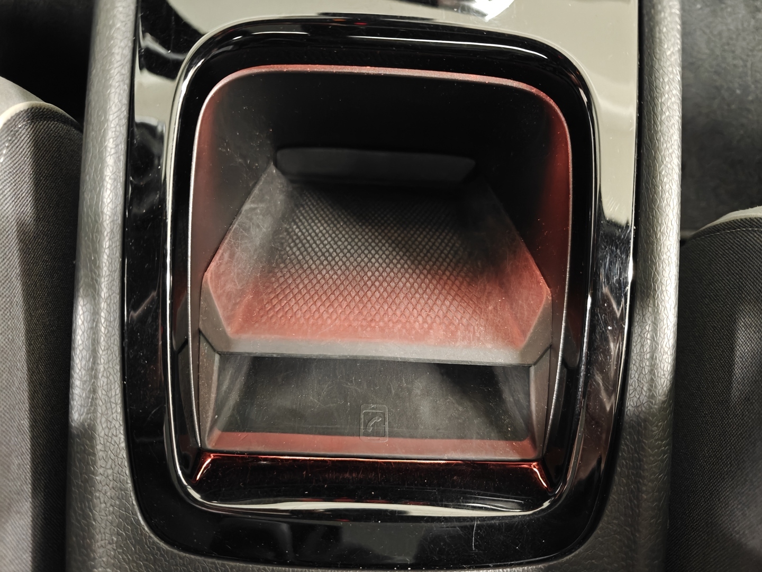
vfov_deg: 58.9
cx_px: 381
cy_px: 286
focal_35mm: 23
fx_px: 506
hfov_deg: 73.9
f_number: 1.6
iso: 3200
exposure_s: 1/25
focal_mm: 6.06
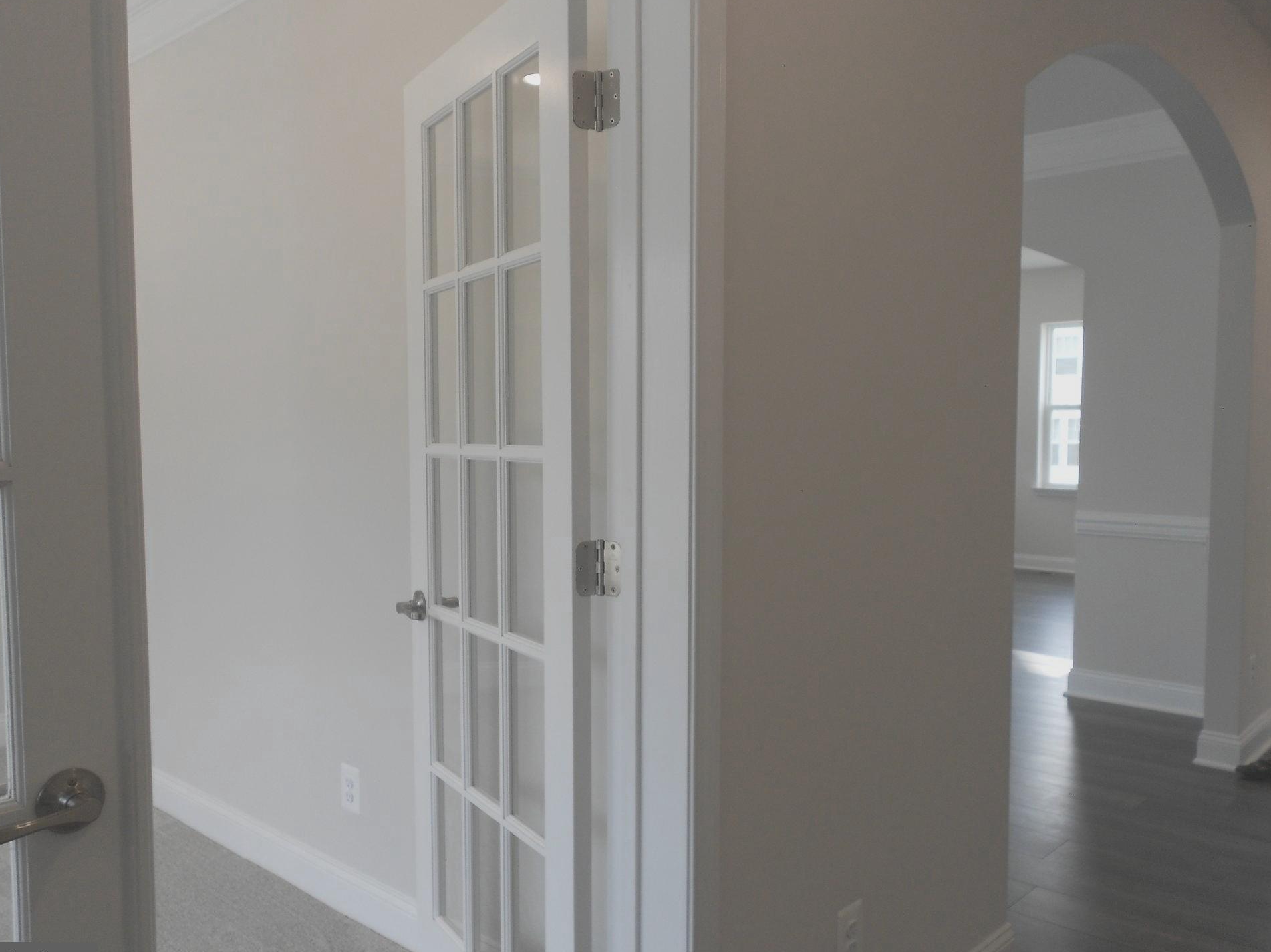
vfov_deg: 49.7
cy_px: 484
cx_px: 615
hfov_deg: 63.4
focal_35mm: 28
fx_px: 1028
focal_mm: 4.6
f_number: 3.2
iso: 80
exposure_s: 1/50
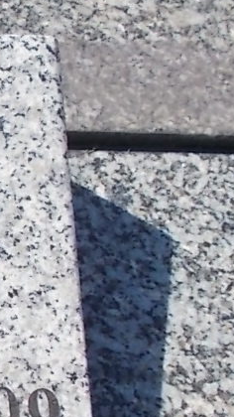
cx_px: -312
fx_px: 1192
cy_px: 264
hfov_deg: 9.9
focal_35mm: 108
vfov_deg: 19.8
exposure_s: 1/160
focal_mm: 4.6
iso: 80
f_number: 8
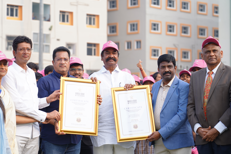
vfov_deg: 13.0
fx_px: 674
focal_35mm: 105
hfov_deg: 19.5
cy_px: 77
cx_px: 116
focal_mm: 105
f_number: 4.5
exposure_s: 1/200
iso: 100
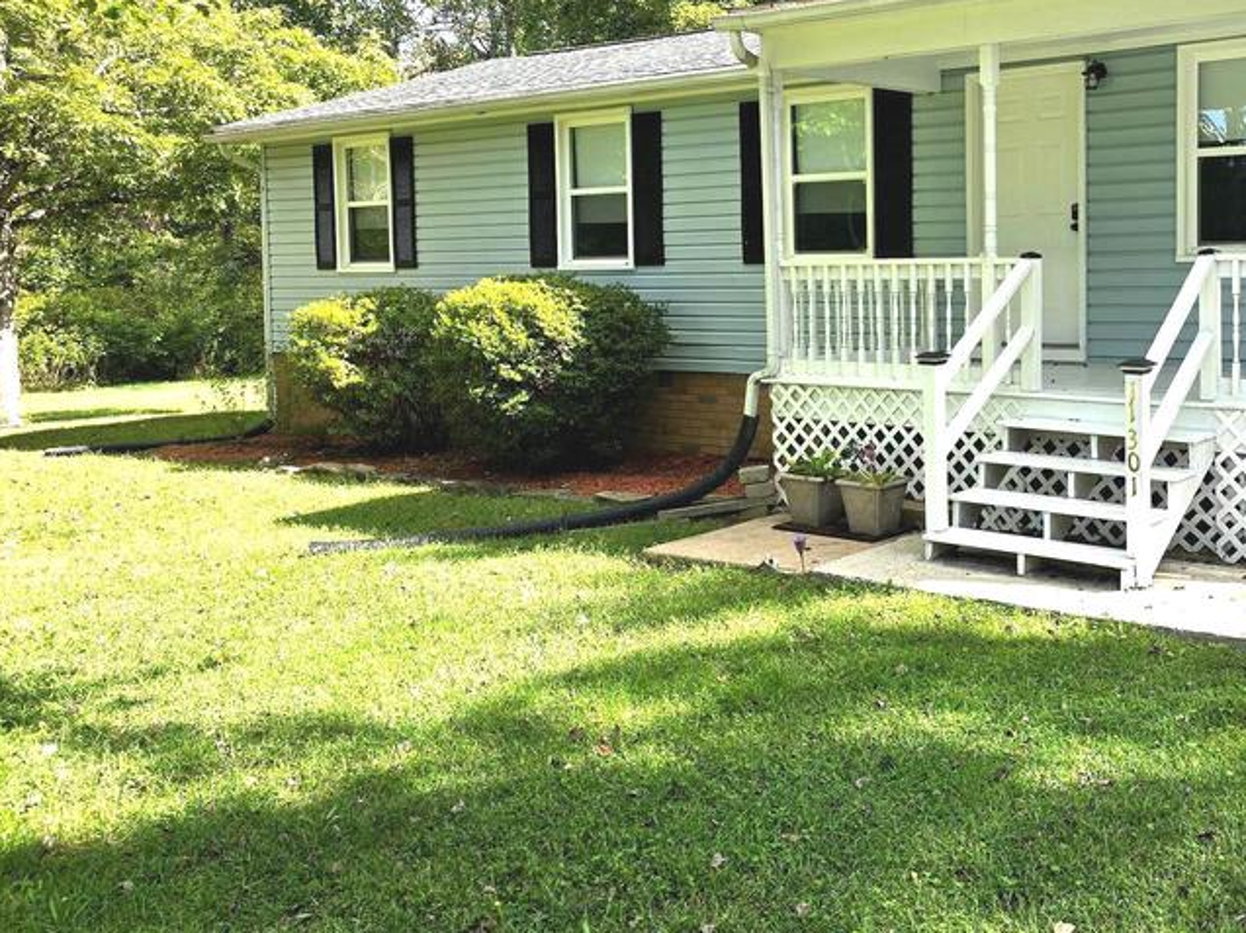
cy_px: 340
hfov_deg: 48.6
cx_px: 904
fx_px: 1331
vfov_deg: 38.3
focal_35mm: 37
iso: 12
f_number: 1.7
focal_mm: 6.3
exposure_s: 1/219
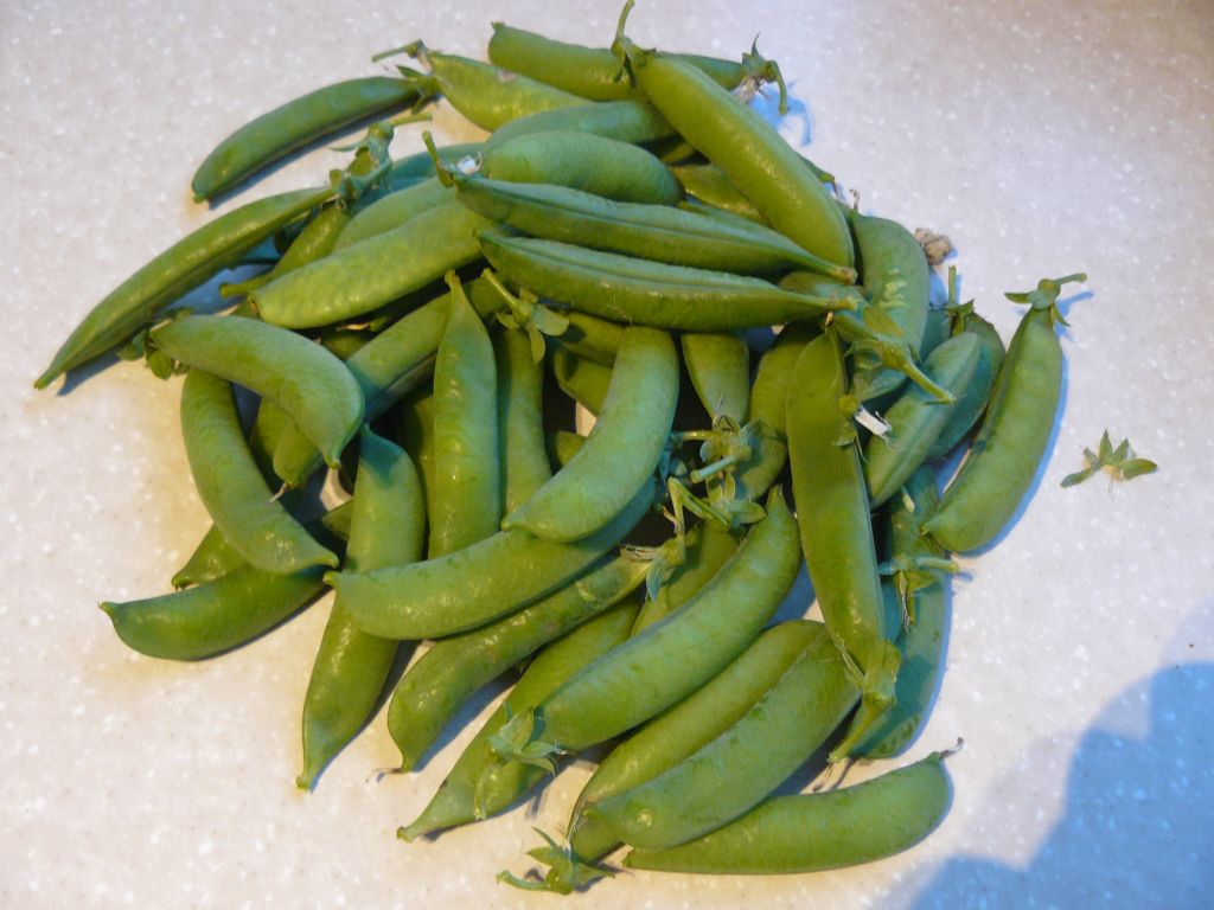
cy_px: 455
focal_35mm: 36
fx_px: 1263
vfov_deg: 39.7
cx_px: 607
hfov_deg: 51.4
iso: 200
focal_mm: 6
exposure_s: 1/25
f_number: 2.8
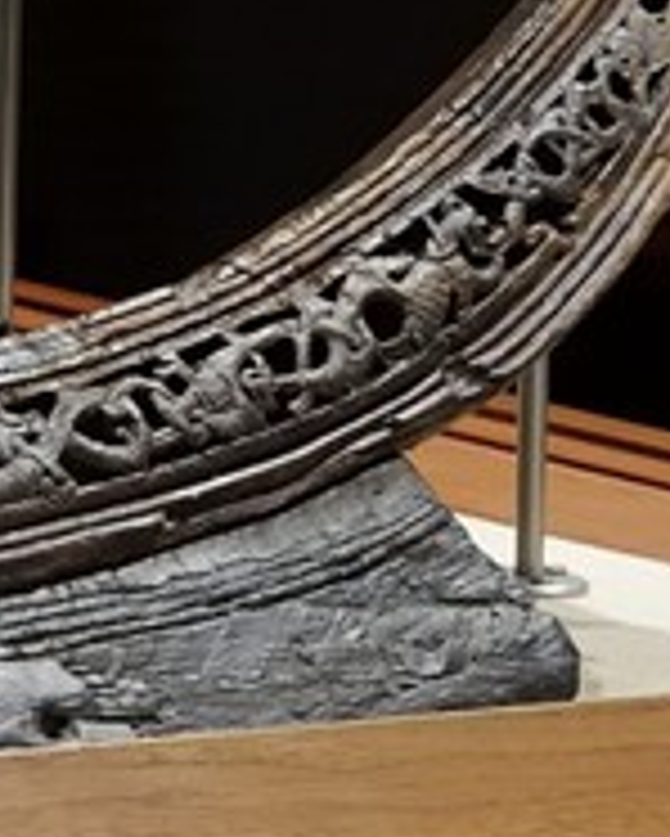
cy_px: -806
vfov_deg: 4.9
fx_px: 9585
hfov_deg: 3.8
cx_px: -2104
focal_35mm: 387
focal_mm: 48
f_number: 8
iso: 200
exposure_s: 2
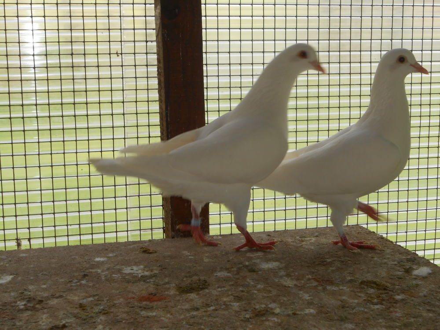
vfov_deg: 26.1
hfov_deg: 34.3
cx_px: 220
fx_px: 712
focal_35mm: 56
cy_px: 165
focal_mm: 10
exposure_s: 1/60
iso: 80
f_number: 5.2
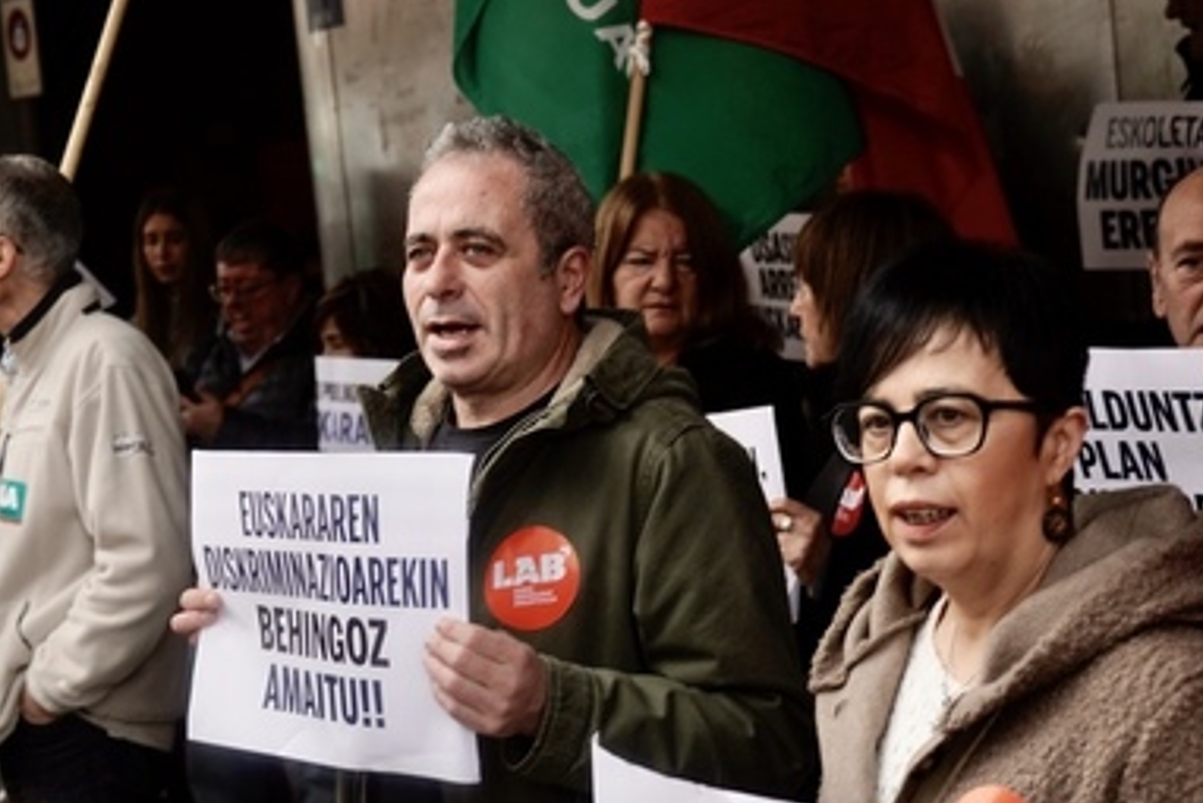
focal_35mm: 76
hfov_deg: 26.3
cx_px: 318
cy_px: 438
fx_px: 2540
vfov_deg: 18.0
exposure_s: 1/200
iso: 160
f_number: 4
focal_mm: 40
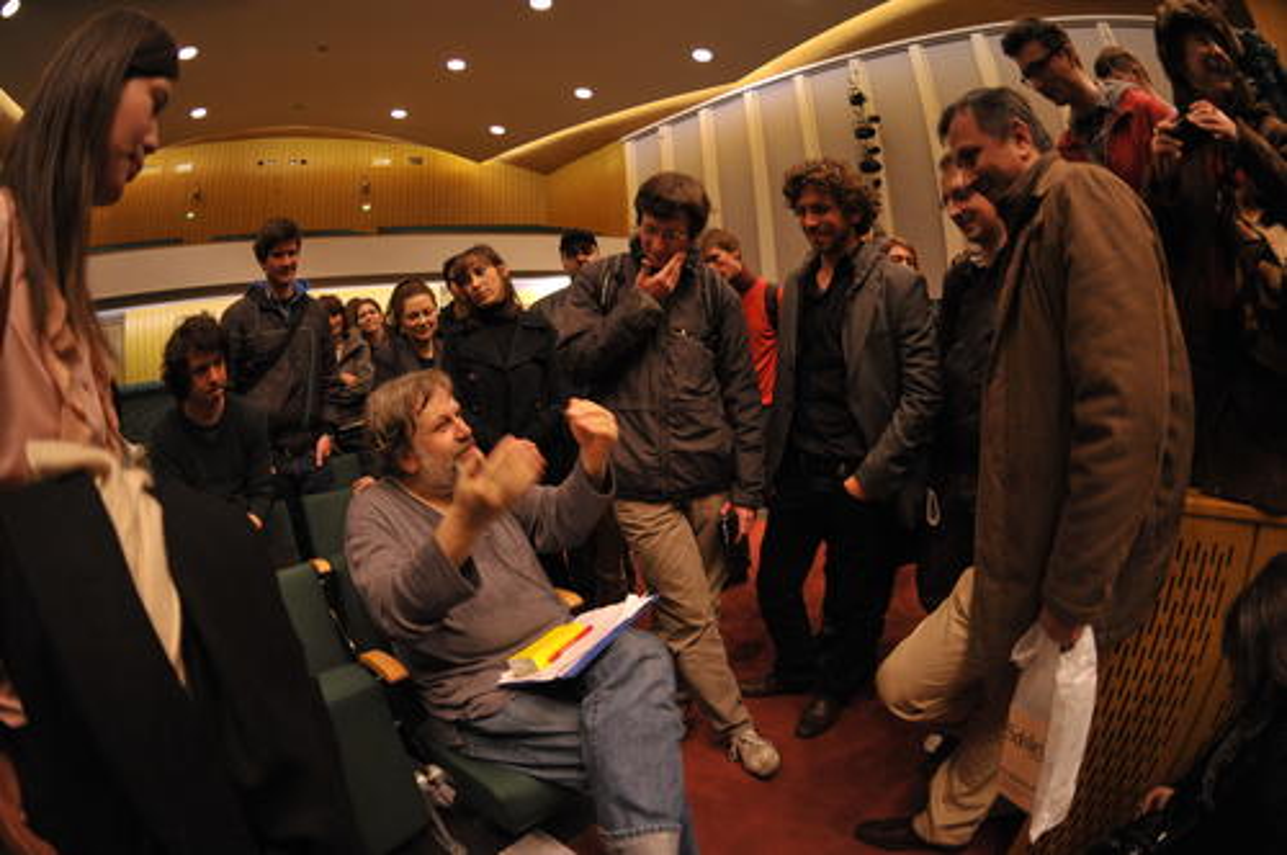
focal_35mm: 16
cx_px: 644
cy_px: 428
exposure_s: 1/60
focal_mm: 16
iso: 1600
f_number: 2.8
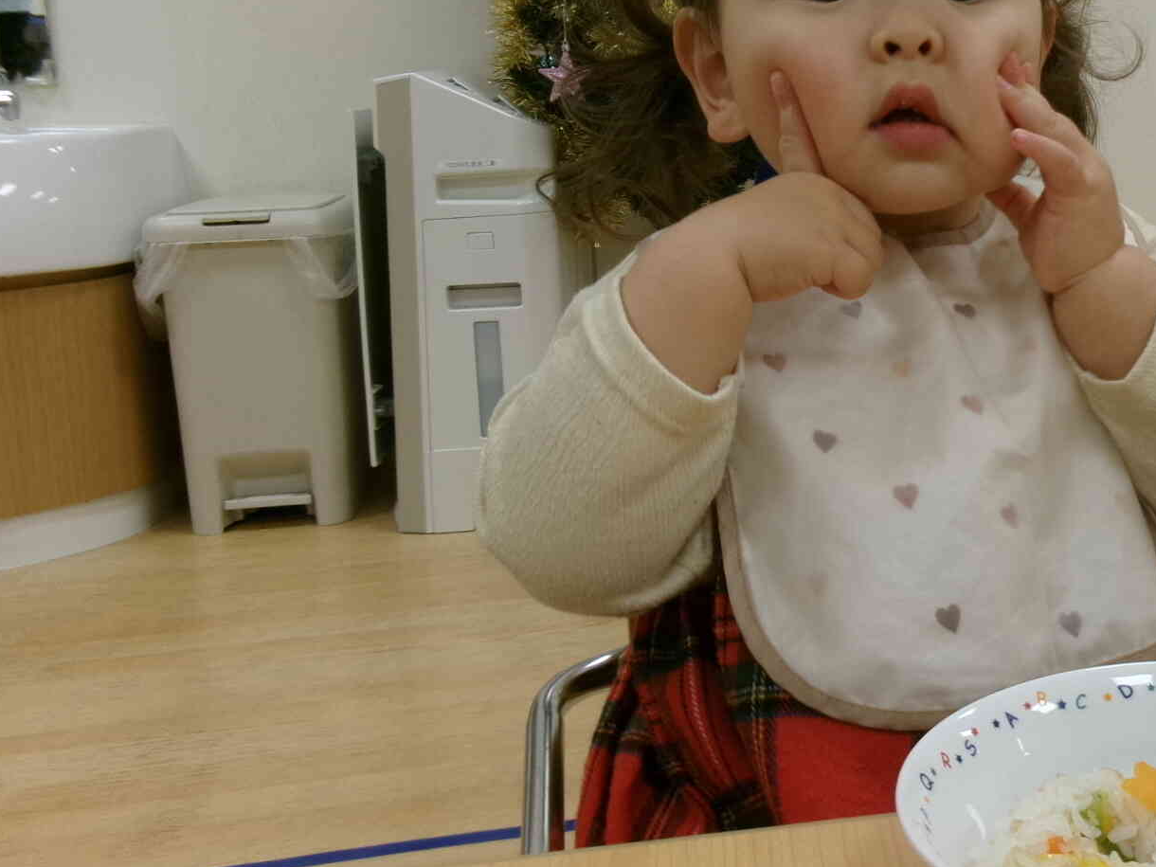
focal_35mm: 47
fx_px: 1570
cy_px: 286
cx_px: 949
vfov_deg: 30.6
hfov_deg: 38.7
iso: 100
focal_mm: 5.1
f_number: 3.9
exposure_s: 1/56
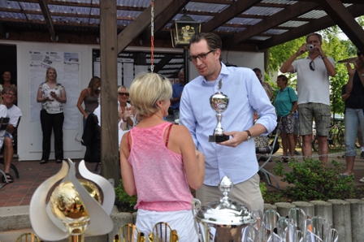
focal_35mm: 39
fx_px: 394
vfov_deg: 34.2
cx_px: 182
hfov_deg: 49.6
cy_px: 121
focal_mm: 26
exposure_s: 1/1250
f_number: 4.5
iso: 400
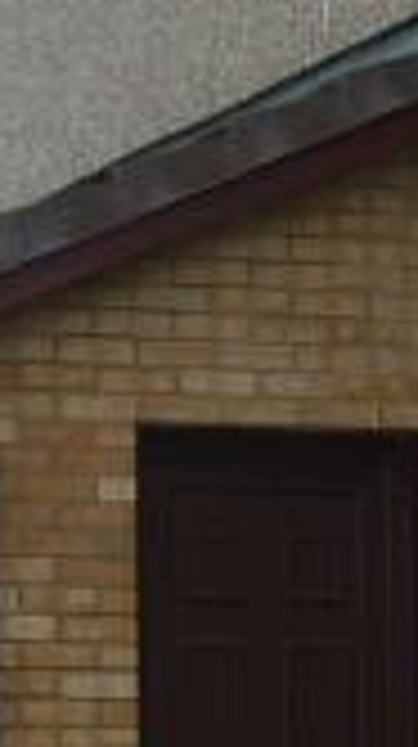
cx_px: 535
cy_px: 436
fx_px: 5178
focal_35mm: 262
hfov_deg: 4.6
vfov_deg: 8.2
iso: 80
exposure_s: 1/1000
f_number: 3
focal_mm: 6.4
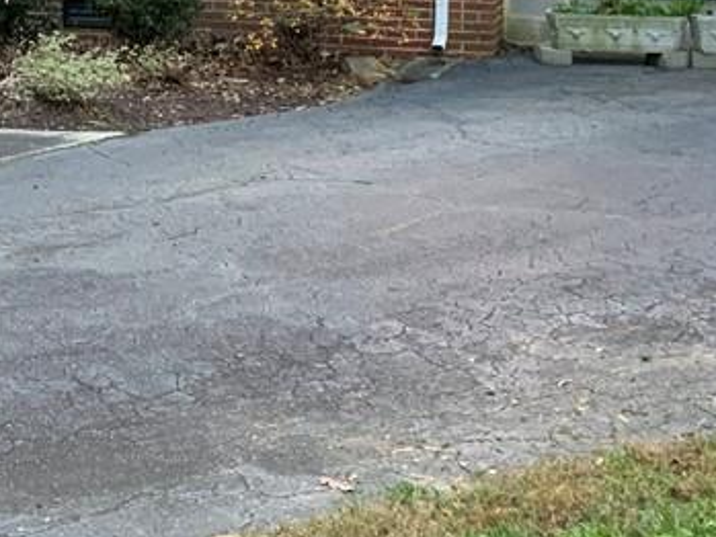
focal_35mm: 85
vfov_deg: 16.8
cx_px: 80
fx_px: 1759
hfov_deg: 22.5
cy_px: -49
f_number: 1.8
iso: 200
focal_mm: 3
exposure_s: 1/60
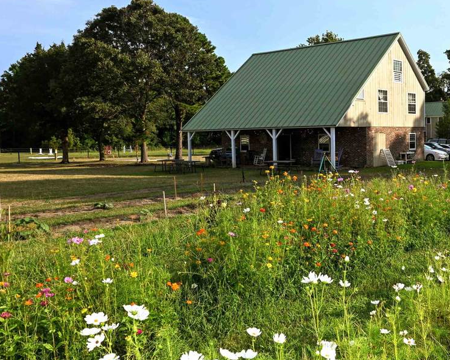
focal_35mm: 39
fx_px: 519
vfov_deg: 38.2
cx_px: 338
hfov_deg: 45.2
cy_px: 167
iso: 100
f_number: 8
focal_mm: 16
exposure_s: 1/200
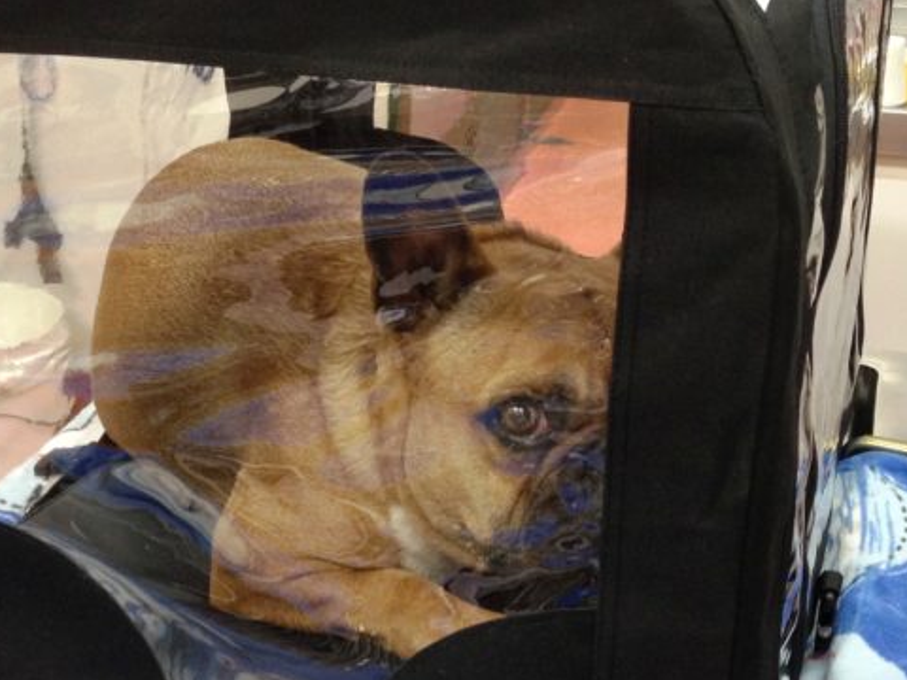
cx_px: 340
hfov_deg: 34.8
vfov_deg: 26.6
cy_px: 348
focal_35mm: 55
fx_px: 1441
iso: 160
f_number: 2.4
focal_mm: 4.13
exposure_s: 1/20
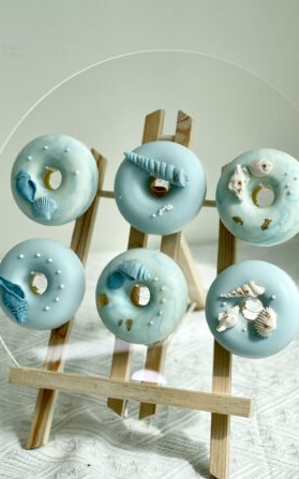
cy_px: 235
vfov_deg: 25.5
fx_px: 1057
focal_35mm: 81
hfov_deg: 16.1
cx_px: 156
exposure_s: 1/176
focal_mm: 7.5
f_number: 2.2
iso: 25
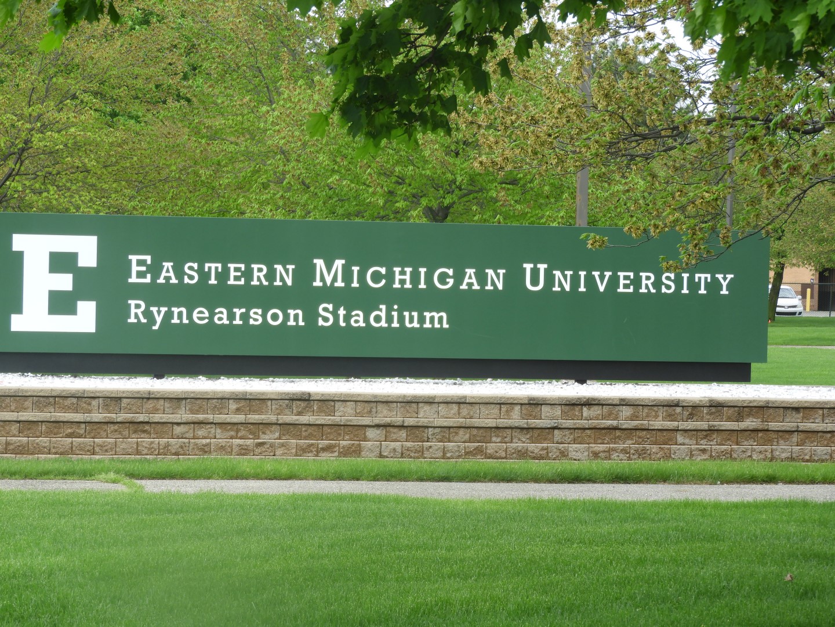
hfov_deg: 13.2
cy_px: 314
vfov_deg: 9.9
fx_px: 3618
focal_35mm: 150
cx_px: 418
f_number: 5.2
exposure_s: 1/125
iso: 100
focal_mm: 26.9
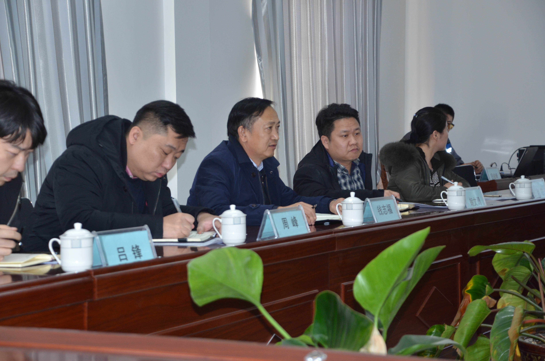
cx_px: 272
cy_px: 180
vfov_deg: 17.4
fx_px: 1178
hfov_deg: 26.0
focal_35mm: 78
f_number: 4.8
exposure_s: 1/60
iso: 800
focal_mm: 52
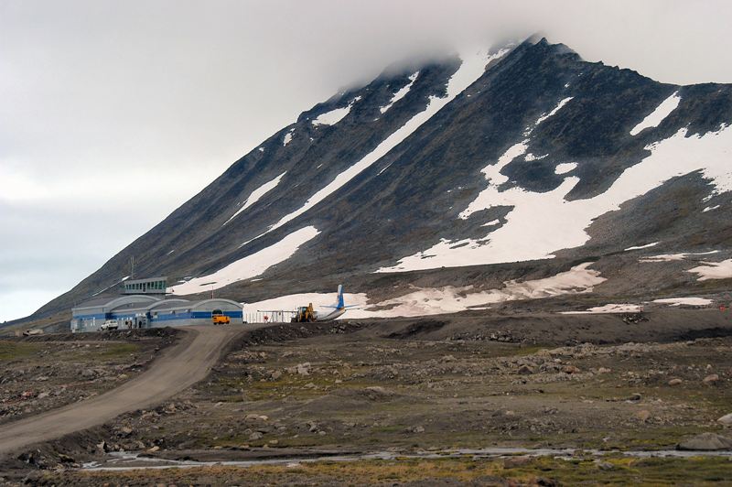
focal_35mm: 84
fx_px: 1707
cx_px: 366
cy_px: 244
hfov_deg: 24.2
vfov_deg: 16.2
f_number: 8
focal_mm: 56
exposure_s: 1/750
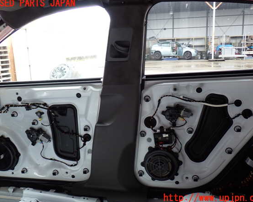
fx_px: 255
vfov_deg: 43.4
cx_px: 129
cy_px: 101
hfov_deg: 52.8
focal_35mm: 34
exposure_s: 1/60
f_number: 2.4
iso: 160
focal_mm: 5.79
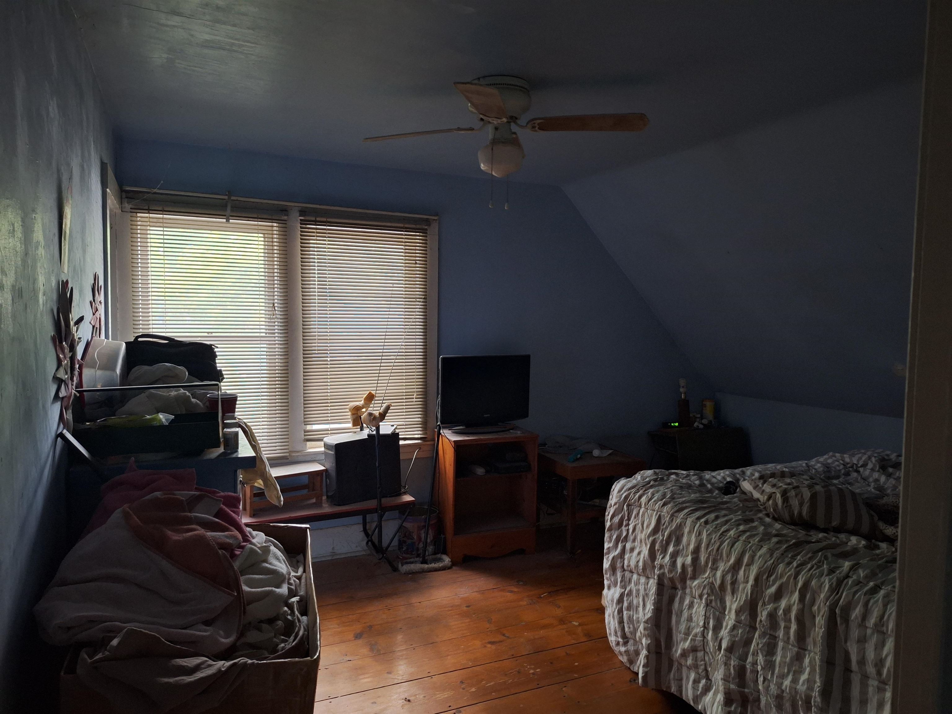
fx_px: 633
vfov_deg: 58.9
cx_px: 476
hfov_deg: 73.9
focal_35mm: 23
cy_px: 357
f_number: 1.8
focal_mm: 5.54
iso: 500
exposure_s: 1/20
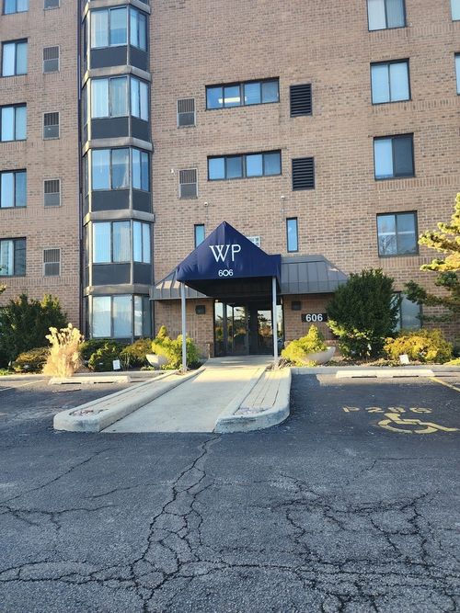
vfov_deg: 73.9
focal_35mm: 23
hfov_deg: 58.9
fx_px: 408
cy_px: 306
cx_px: 230
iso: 32
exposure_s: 1/180
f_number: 1.8
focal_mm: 6.4
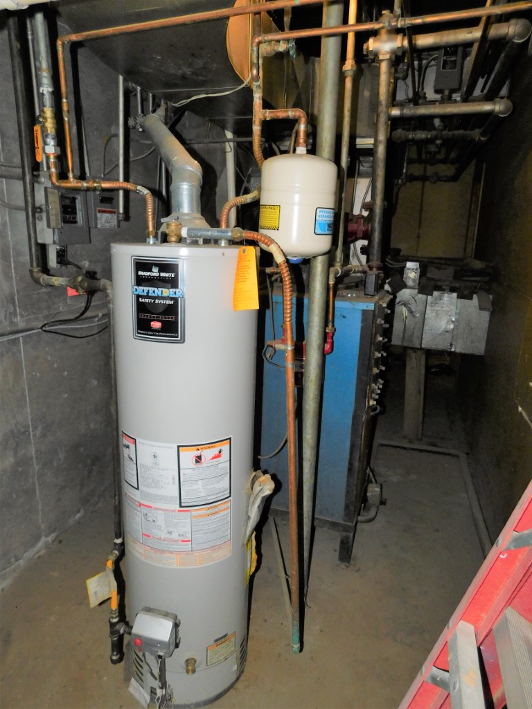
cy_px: 354
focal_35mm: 23
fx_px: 471
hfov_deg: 58.9
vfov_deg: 73.9
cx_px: 266
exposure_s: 1/30
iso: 200
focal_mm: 4
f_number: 3
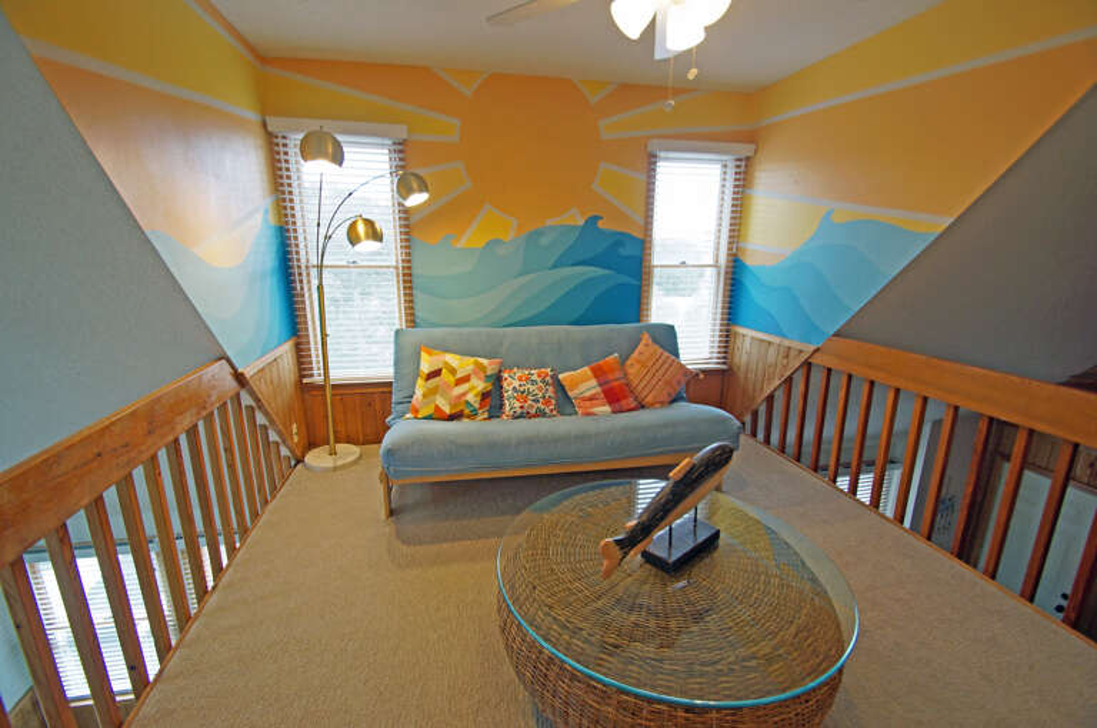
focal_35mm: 15
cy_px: 364
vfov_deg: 77.2
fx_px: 456
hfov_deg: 100.5
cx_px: 548
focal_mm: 10
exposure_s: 1/60
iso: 320
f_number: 4
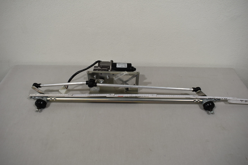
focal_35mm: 27
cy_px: 82
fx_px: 186
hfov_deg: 67.4
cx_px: 124
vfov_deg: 47.9
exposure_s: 1/125
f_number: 5.6
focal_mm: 18
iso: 320
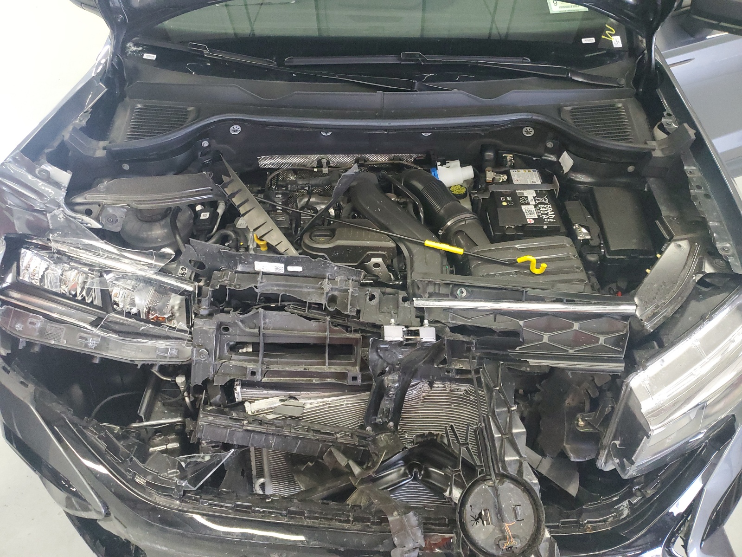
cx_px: 371
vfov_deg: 53.1
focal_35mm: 26
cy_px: 278
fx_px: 557
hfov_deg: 67.3
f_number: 1.5
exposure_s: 1/60.2
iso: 378
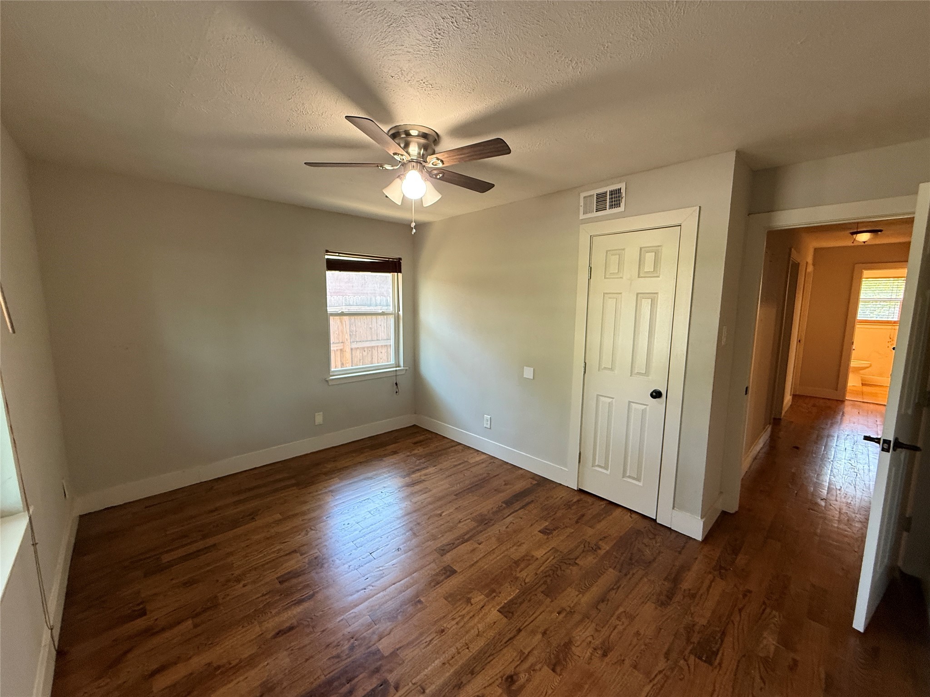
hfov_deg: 102.1
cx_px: 465
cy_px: 348
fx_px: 376
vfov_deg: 85.7
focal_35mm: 14
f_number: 2.2
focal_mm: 2.22
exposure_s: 1/60
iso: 250
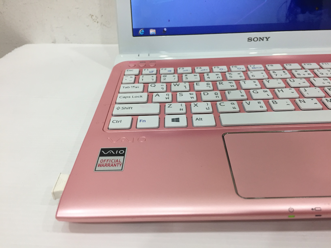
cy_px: 124
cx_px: 166
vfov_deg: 48.2
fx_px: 277
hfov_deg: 61.7
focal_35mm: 29
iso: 64
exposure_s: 1/33
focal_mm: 4.15
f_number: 2.2
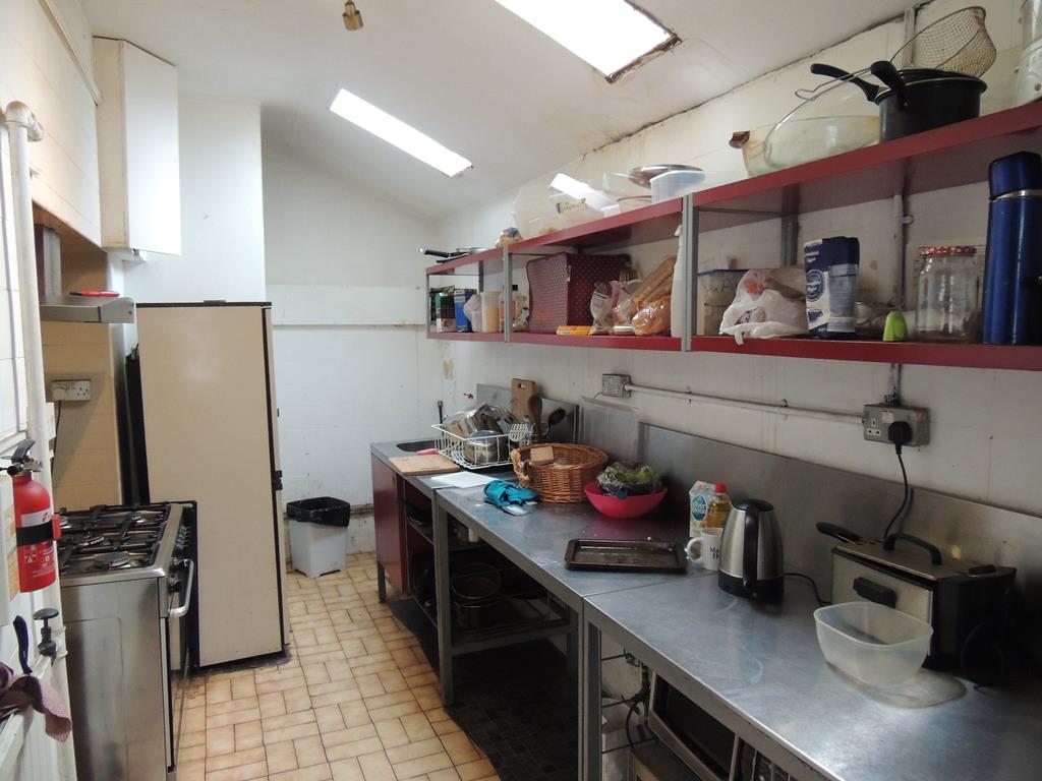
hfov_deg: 71.6
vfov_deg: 56.8
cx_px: 521
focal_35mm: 24
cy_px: 390
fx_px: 722
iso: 800
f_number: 3
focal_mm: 4.3
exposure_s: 1/80
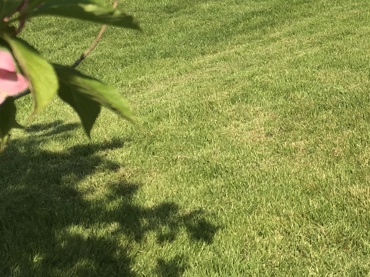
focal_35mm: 81
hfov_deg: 23.8
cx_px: 290
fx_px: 866
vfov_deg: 17.1
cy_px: -87
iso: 25
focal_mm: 4.15
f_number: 2.2
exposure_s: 1/1789
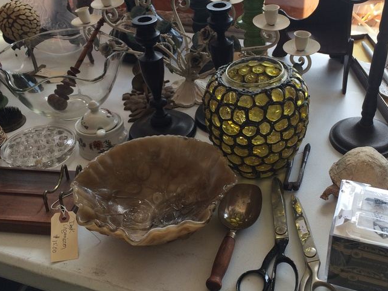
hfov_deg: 44.6
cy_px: 139
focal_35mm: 42
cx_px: 226
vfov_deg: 34.3
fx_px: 471
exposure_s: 1/175
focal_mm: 4.12
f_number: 2.2
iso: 32
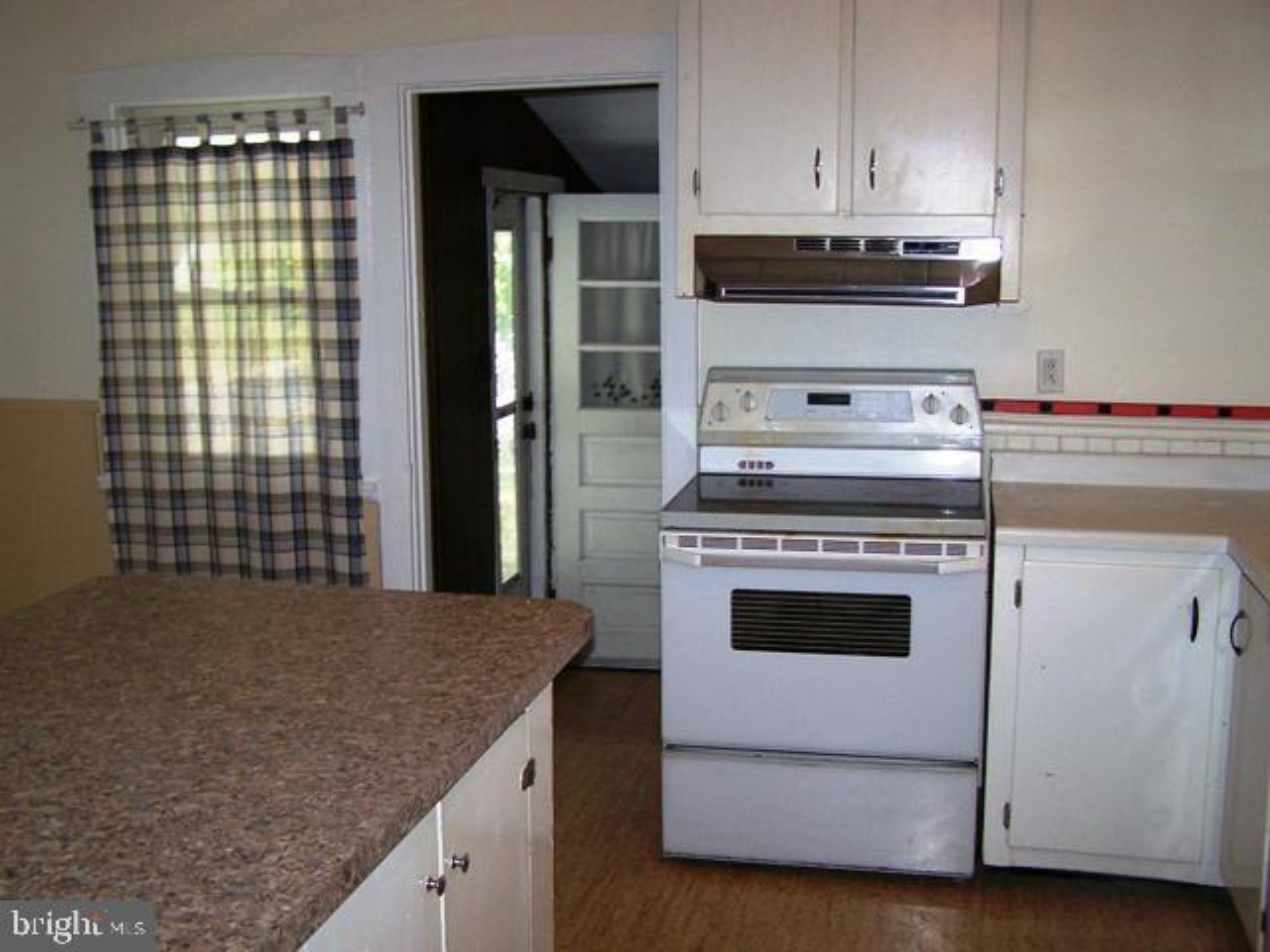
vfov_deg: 37.7
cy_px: 476
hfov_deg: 49.0
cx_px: 635
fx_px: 1394
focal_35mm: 38
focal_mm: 6.3
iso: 160
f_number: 2.8
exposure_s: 1/60
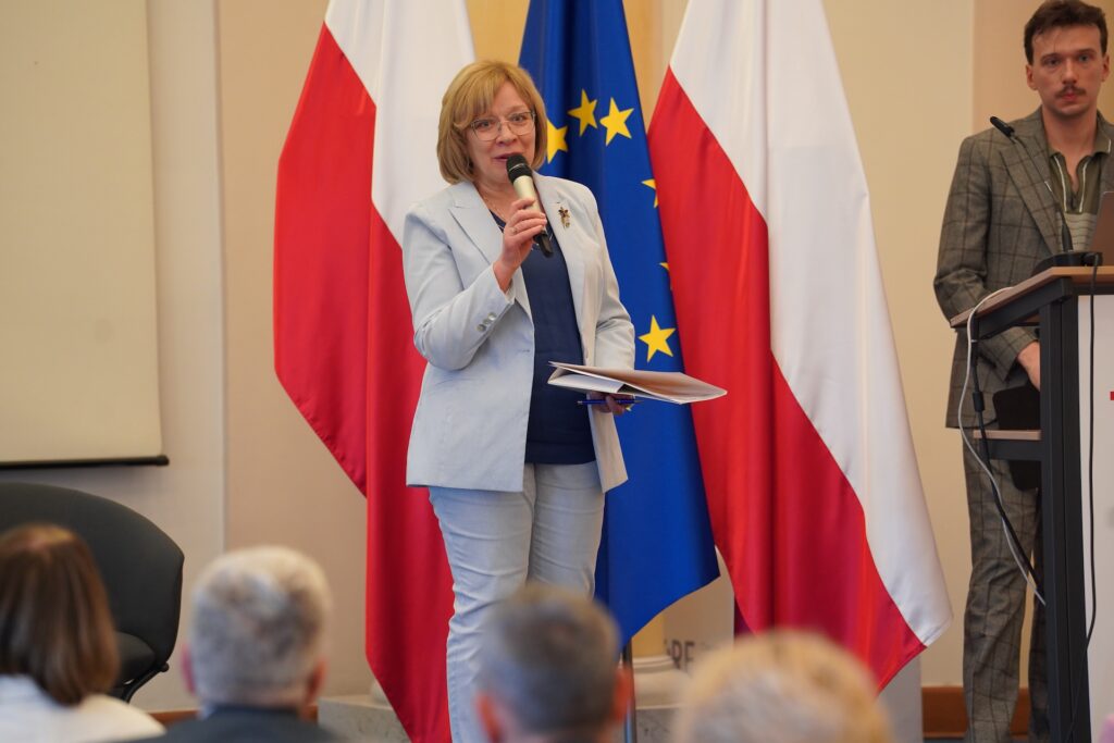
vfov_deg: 6.9
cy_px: 372
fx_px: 6189
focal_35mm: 200
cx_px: 557
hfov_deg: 10.3
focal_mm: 200
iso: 2500
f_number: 4
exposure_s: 1/250
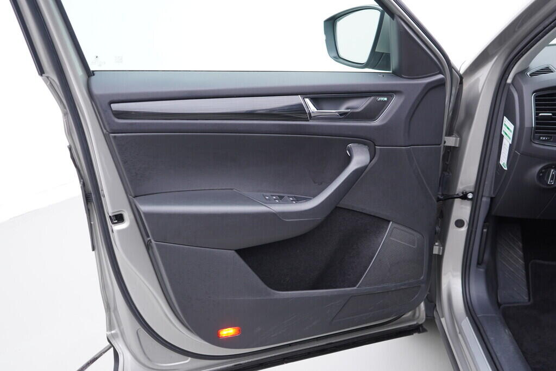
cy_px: 186
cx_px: 278
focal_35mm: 36
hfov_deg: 53.1
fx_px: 556
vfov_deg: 36.9
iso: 160
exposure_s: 1/40
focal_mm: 24
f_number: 2.8
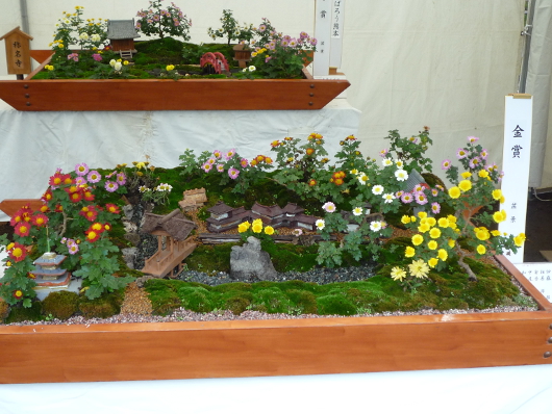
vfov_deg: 29.7
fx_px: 782
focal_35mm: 49
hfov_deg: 38.9
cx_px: 276
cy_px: 207
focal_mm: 7.3
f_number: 4.1
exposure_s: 1/40
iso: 160
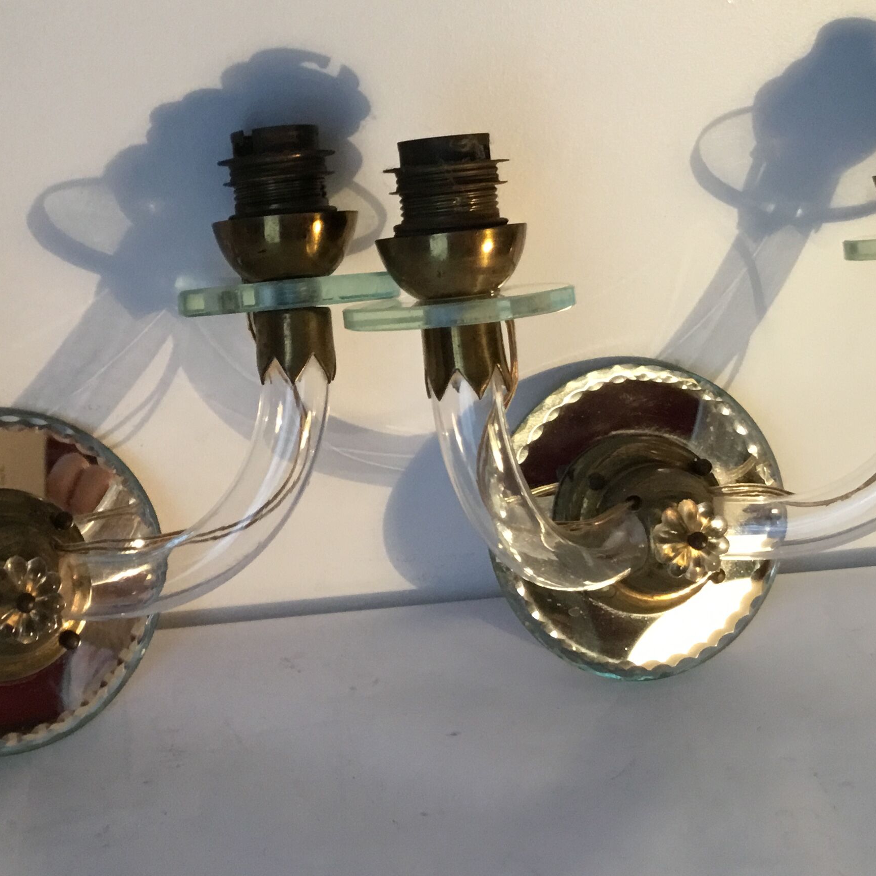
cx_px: 242
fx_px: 1489
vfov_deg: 32.6
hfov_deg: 32.3
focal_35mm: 52
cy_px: 322
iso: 125
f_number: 2.4
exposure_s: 1/33
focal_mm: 3.3
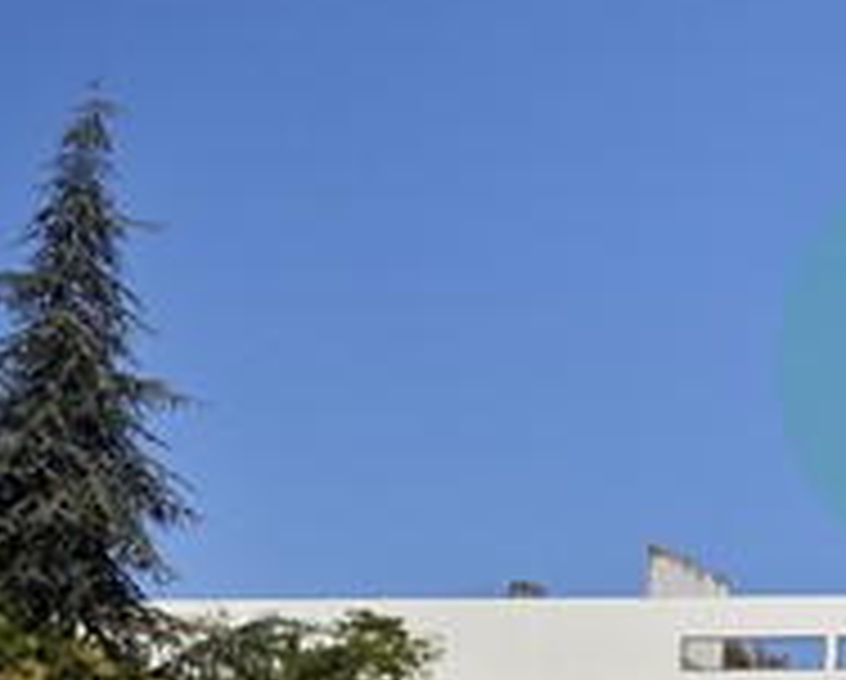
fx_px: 3586
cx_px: 2403
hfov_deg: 10.4
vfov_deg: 10.8
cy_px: 446
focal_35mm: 143
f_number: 1.63
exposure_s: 1/3760
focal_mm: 8.72
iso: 50
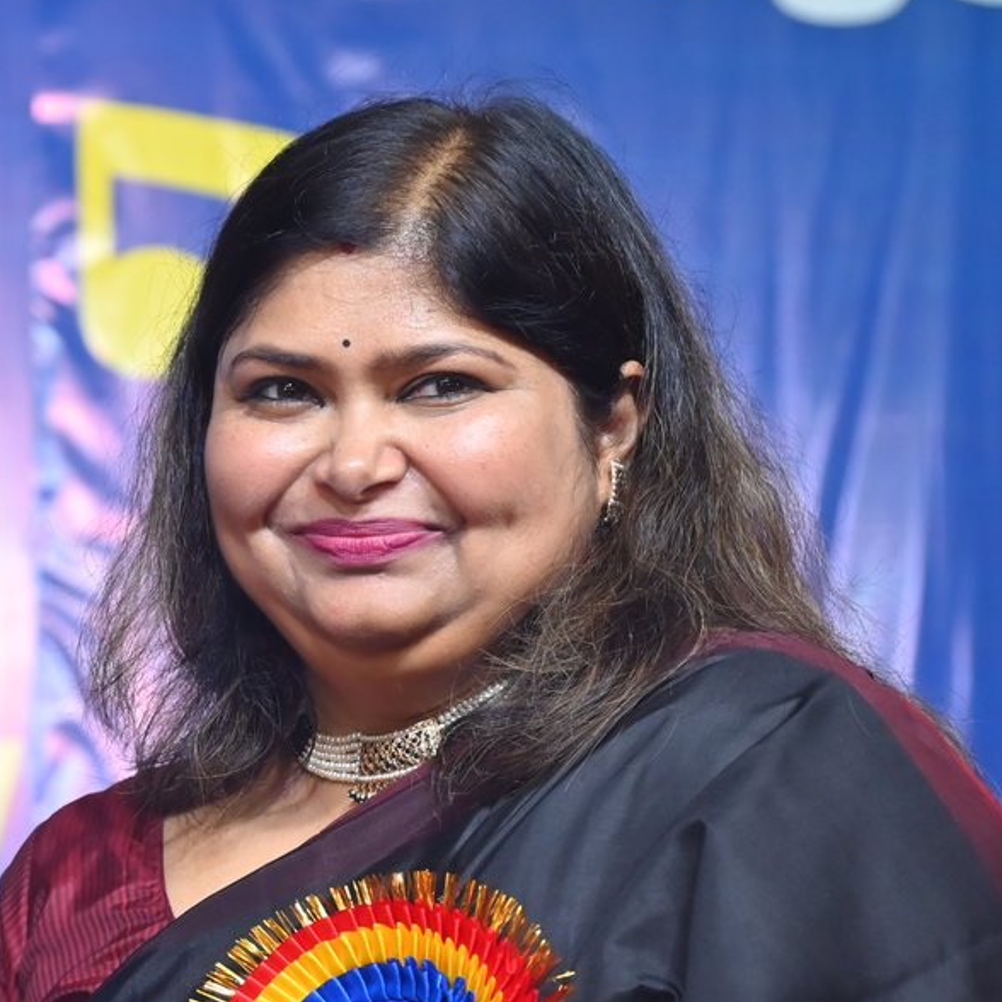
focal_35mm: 158
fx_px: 5174
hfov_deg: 10.9
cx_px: -223
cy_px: 858
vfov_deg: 11.0
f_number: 4.5
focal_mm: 57
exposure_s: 1/200
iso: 1250
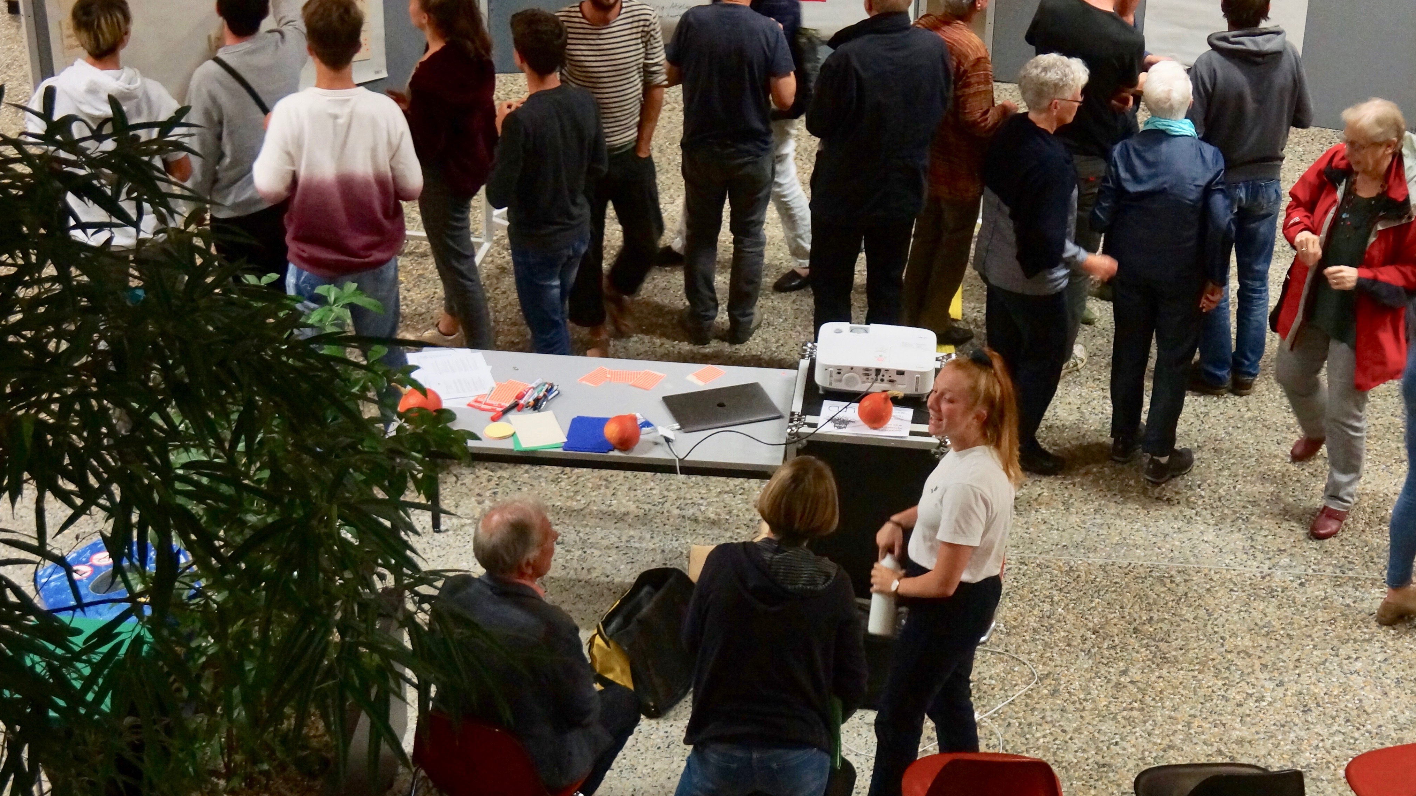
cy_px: 473
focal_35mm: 65
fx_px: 2440
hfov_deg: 32.1
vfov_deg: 18.5
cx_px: 942
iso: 1600
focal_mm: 28
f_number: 4.5
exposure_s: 1/30
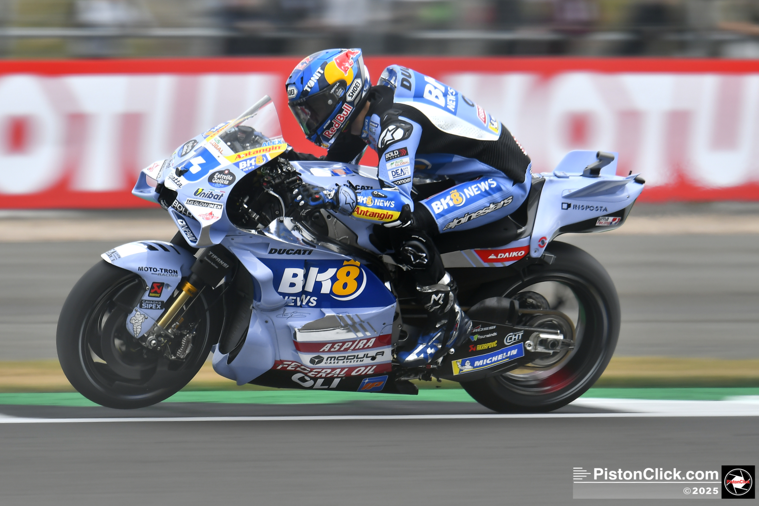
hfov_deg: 4.6
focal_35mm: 451
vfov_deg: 3.0
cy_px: 253
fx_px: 9509
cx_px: 380
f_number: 6.3
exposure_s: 1/500
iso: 110
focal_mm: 300
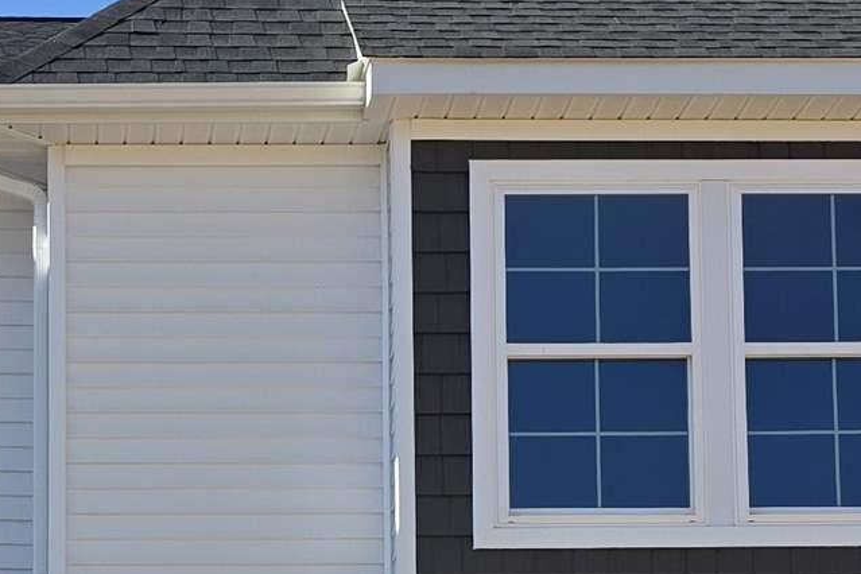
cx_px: 141
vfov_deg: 11.4
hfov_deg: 17.6
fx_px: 2750
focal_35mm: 115
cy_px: 873
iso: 80
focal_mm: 6.3
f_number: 1.7
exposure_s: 1/5296
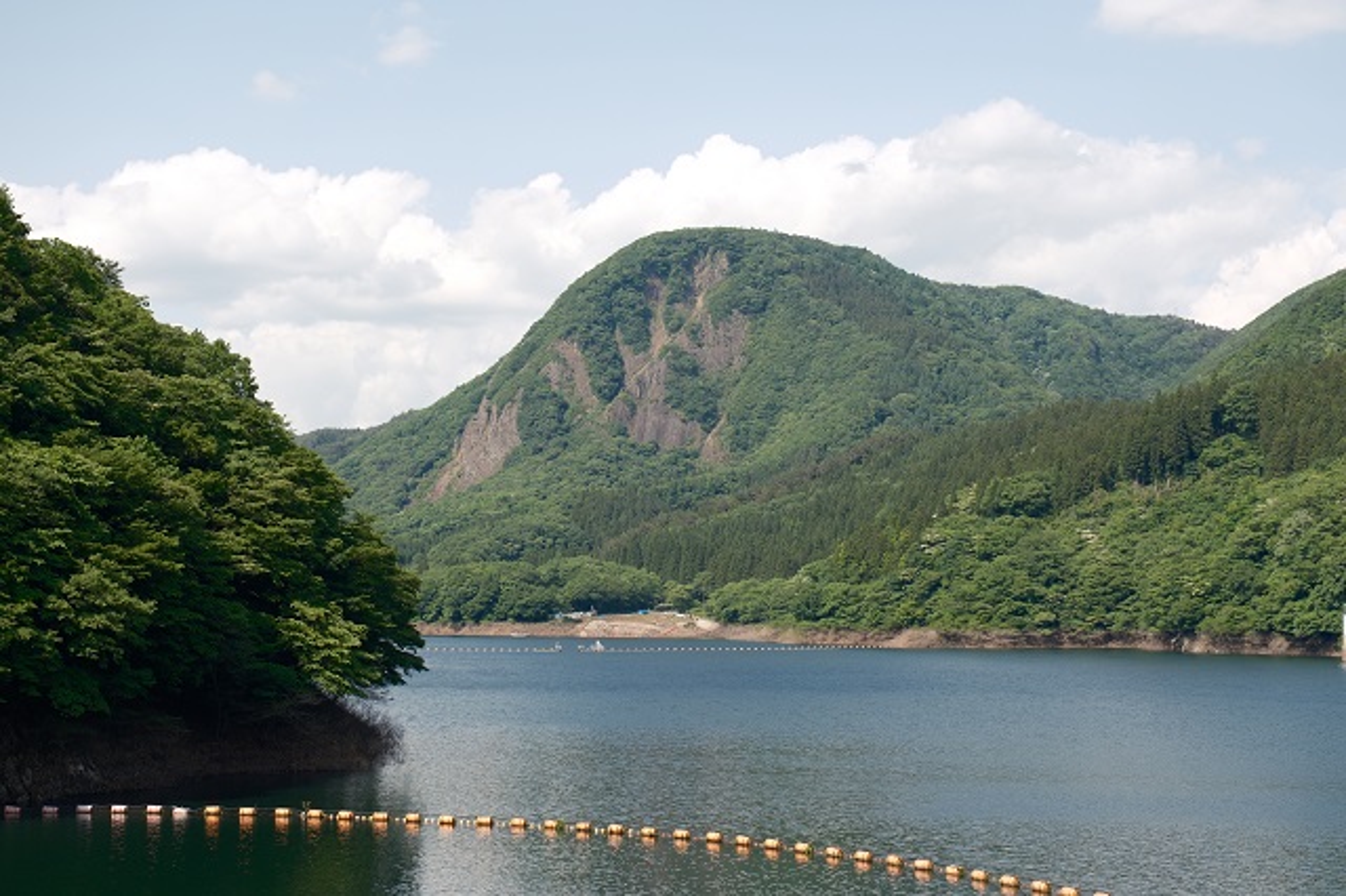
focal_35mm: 58
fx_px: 2167
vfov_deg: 23.4
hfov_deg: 34.5
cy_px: 448
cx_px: 673
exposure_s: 1/500
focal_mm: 38.8
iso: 125
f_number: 4.5
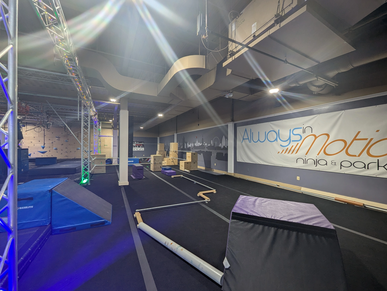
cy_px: 146
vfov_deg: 90.1
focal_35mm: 13
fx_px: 146
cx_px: 194
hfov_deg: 106.1
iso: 49
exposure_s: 1/27.1
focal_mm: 1.95
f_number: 2.2
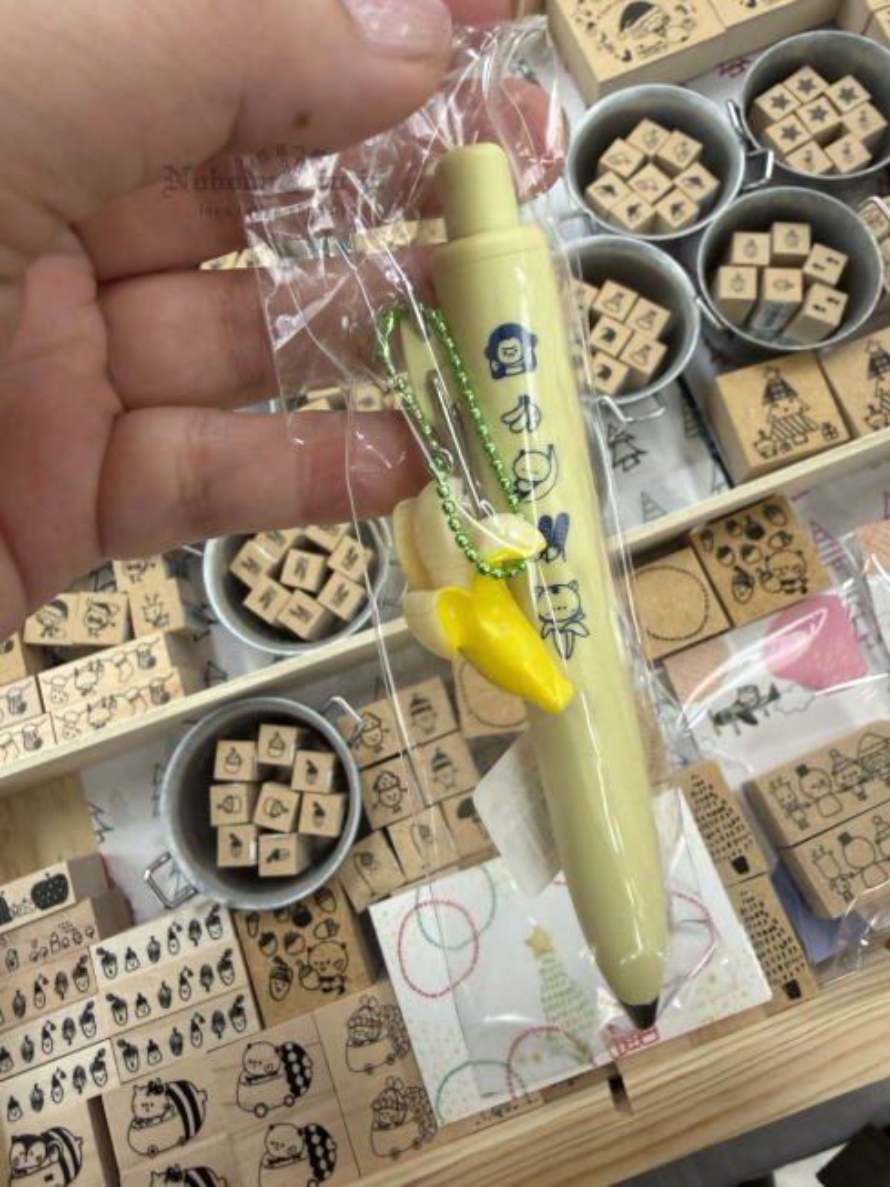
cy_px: 594
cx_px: 445
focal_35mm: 25
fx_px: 857
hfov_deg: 54.9
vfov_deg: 69.4
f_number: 2.2
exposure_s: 1/100
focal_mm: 2.22
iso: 200
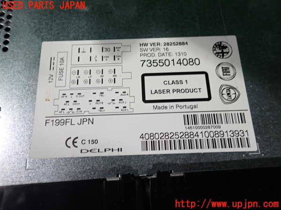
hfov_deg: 60.0
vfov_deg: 46.8
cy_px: 105
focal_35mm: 30
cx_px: 140
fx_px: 244
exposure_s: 1/30
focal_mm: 5.4
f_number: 2.3
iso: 200
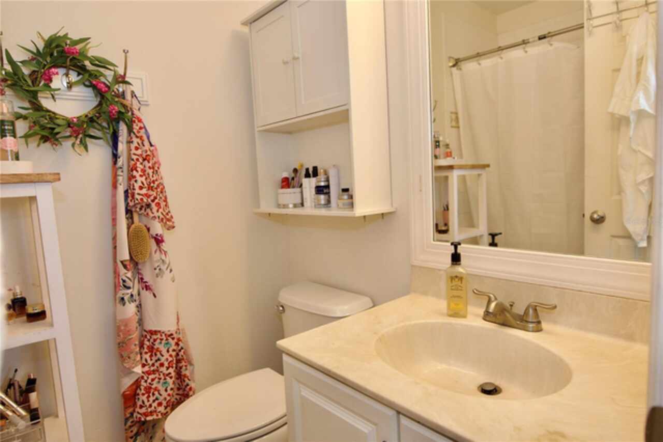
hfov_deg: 81.2
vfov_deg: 59.4
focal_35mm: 21
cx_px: 332
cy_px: 221
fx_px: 387
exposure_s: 1/60
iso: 200
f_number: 4
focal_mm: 14
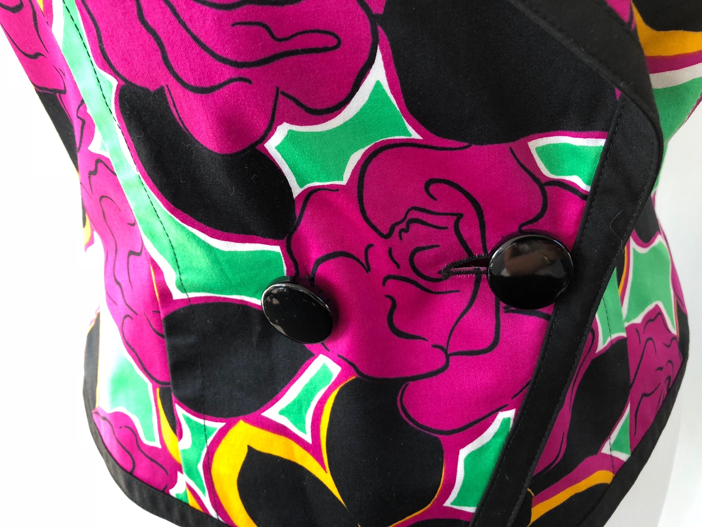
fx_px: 568
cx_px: 351
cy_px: 264
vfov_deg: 49.7
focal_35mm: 28
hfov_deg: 63.4
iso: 25
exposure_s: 1/30
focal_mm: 3.99
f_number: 1.8
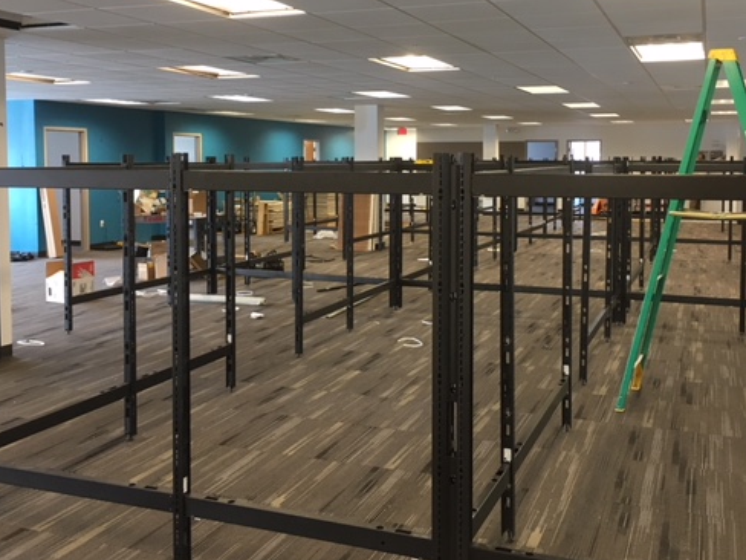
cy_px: 207
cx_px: 393
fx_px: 819
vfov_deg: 37.5
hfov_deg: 49.0
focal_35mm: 38
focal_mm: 4.15
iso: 80
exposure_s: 1/30
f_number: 2.2
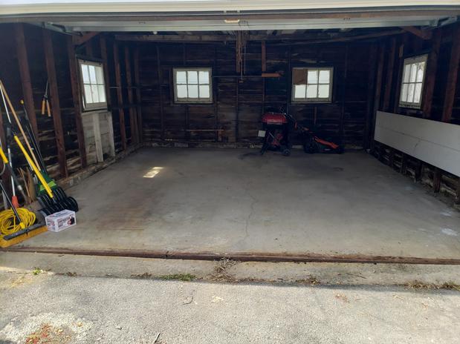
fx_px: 345
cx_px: 230
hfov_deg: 67.3
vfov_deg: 53.0
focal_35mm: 26
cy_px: 172
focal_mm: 4.3
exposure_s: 1/251
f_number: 2.4
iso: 50
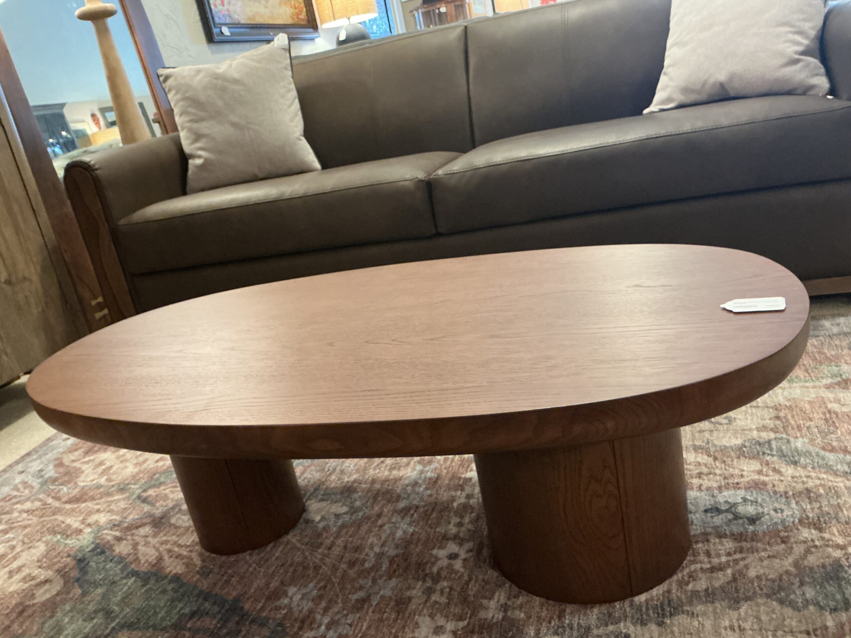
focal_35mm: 29
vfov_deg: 48.2
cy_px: 319
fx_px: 713
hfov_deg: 61.7
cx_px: 426
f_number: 1.8
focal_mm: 3
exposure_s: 1/40
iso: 320
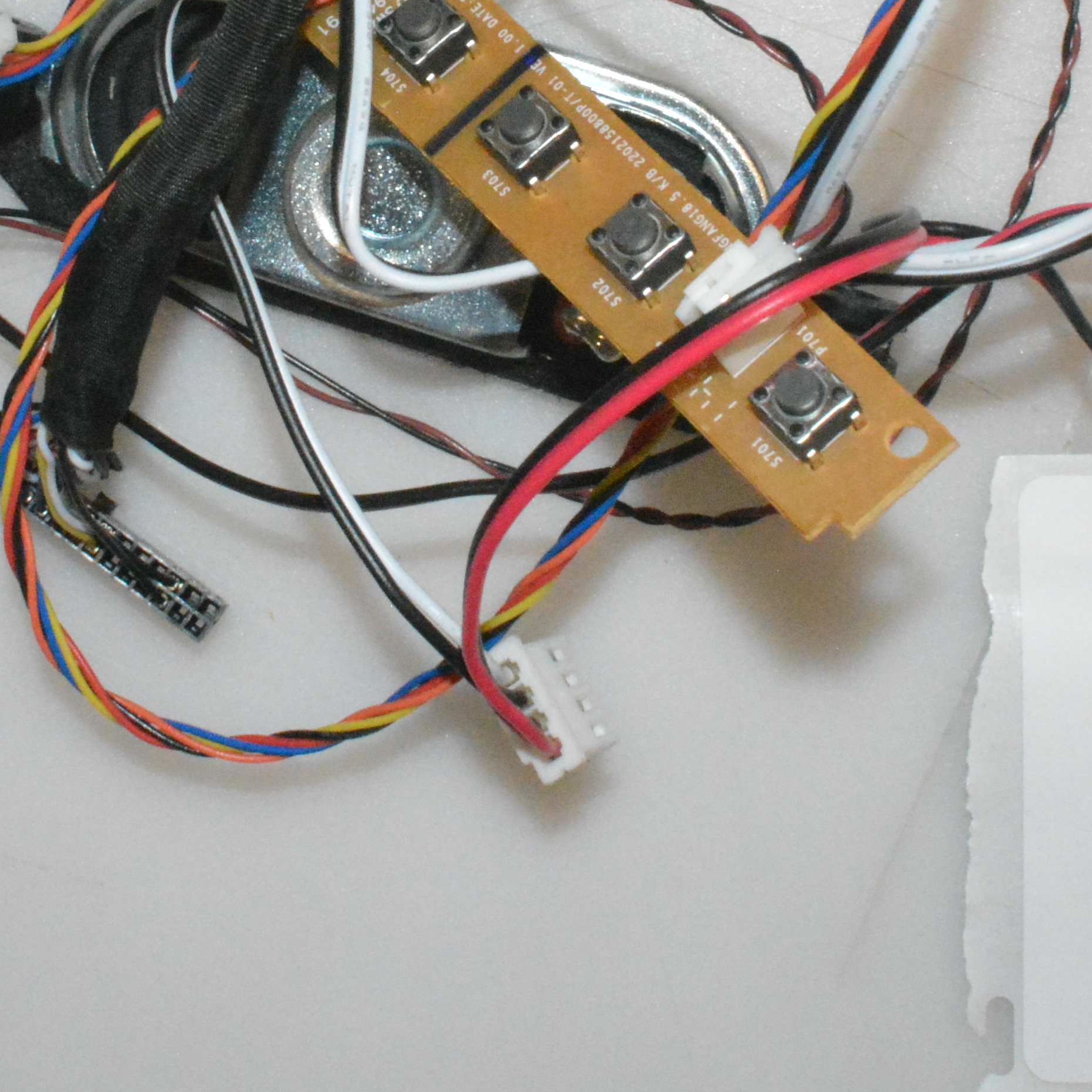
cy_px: 42
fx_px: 3533
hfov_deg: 17.6
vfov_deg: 17.2
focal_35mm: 99
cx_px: 475
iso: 6400
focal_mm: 24
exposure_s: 1/200
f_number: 25
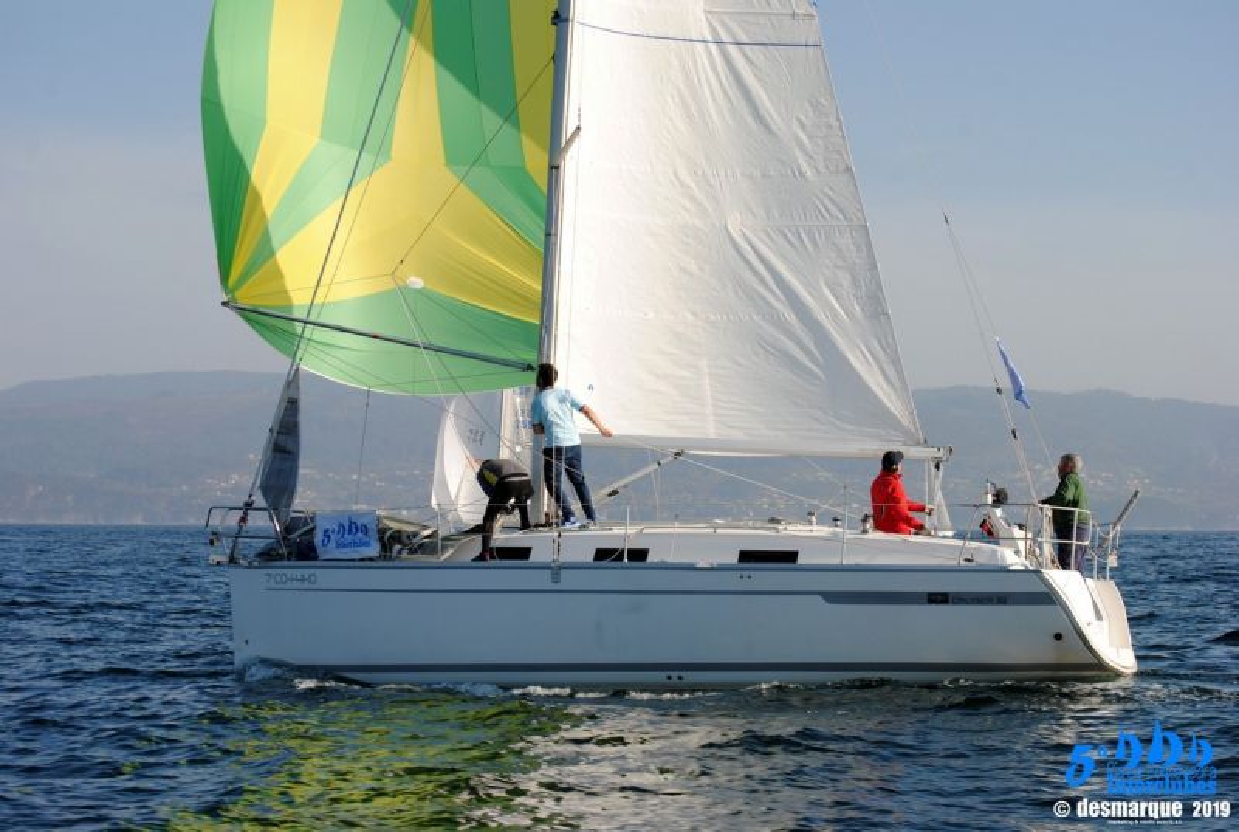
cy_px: 416
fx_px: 2845
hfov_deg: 24.6
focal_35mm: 82
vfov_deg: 16.6
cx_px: 620
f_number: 8
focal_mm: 55
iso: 100
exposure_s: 1/250
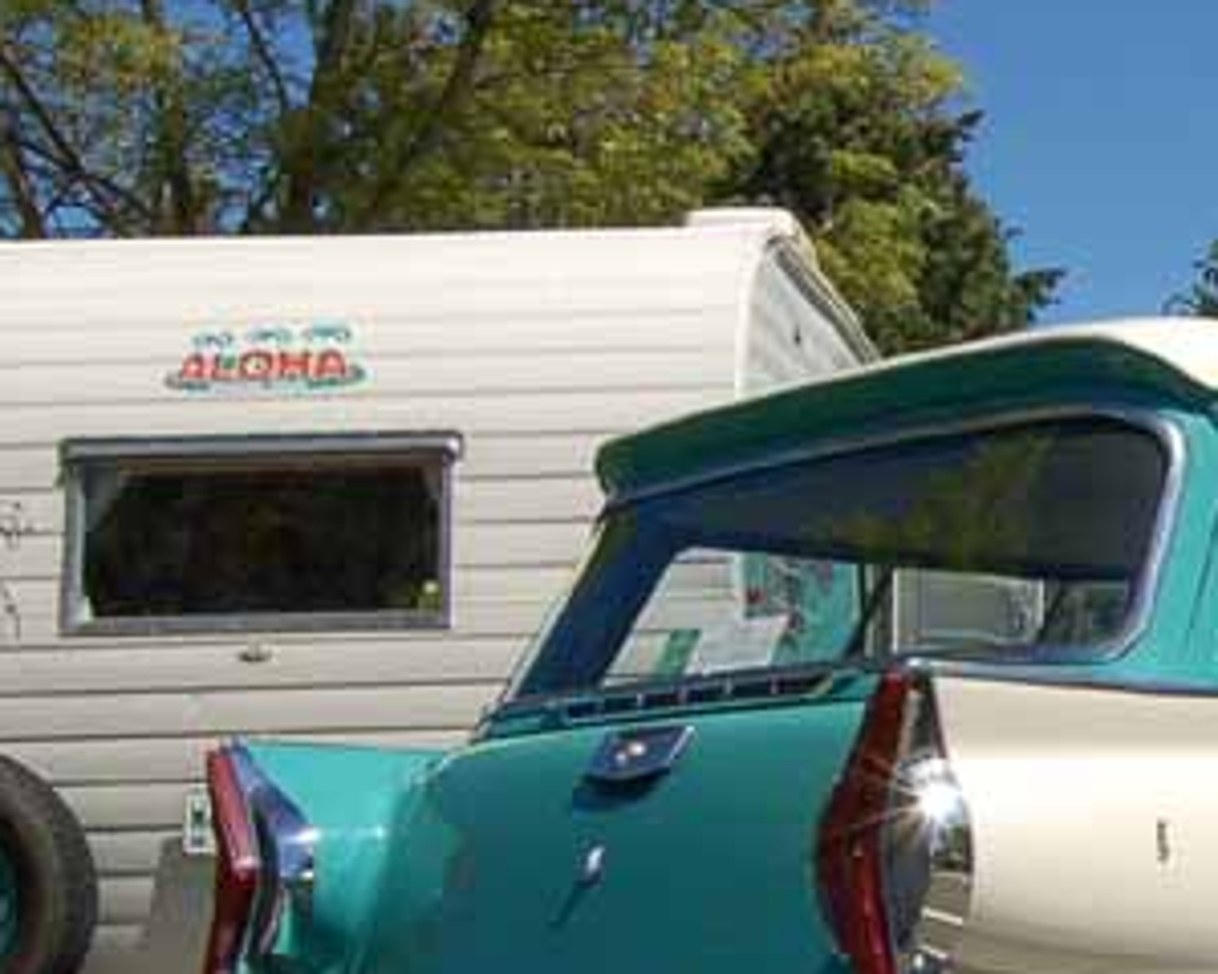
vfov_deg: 19.3
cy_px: 668
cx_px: 1415
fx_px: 2848
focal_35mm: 79
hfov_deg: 22.5
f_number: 25
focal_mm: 24
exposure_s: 1/60
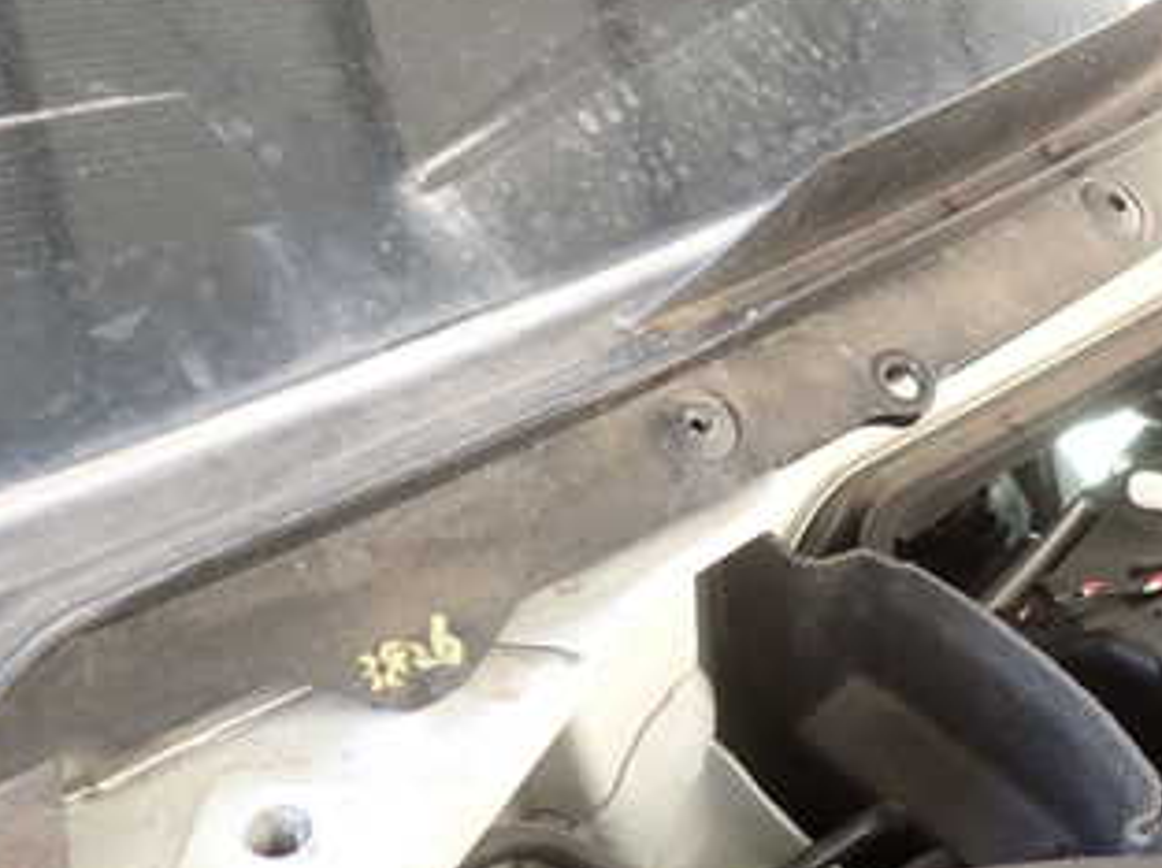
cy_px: 334
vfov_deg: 30.1
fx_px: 1609
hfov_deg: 39.6
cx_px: 653
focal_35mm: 48
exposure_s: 1/60
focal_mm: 4.5
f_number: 2
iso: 125
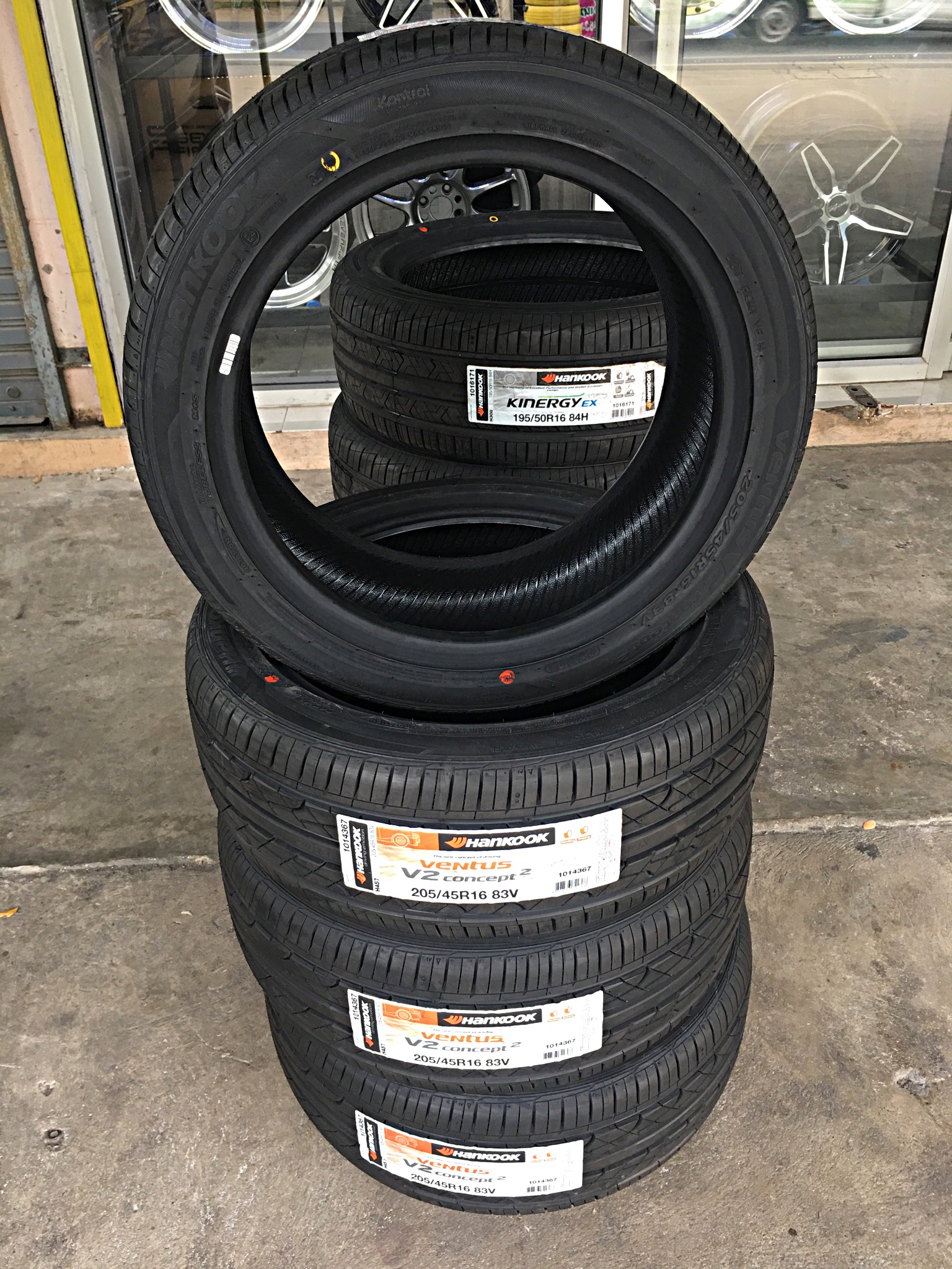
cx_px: 476
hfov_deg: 48.2
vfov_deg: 61.7
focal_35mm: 29
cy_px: 634
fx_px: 1063
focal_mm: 4.15
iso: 40
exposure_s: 1/33
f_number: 2.2
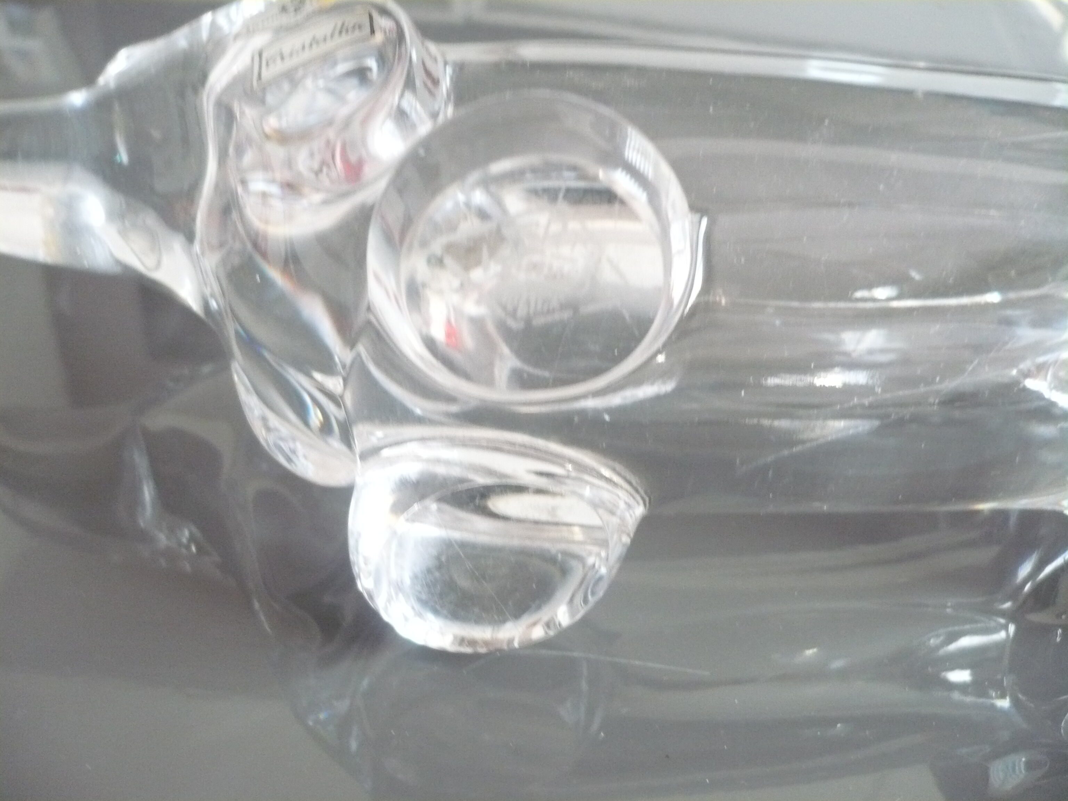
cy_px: 400
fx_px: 1080
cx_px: 534
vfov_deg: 40.7
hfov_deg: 52.6
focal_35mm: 35
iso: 400
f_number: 2.8
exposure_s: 1/15
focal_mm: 5.8
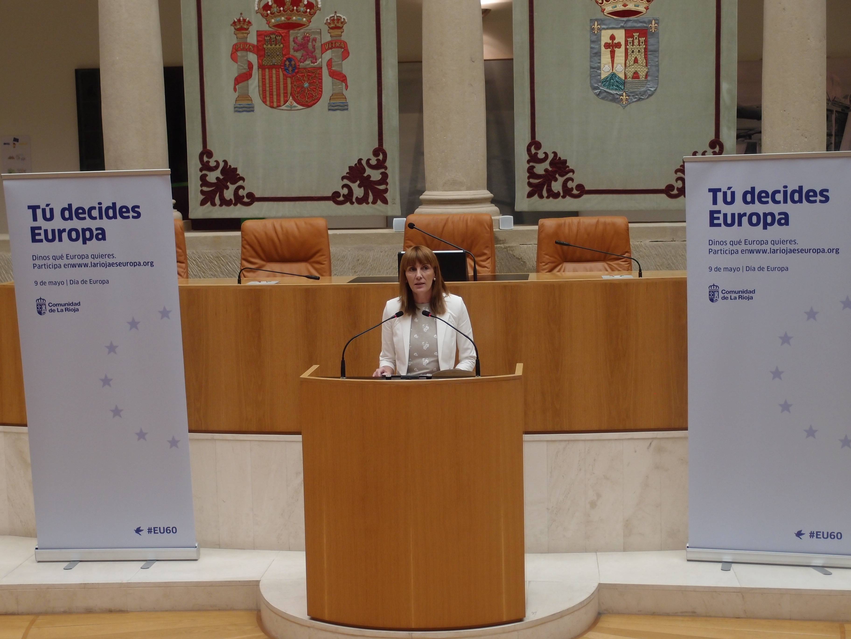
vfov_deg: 26.6
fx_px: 1352
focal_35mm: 55
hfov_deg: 34.9
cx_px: 426
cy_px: 320
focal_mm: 11.84
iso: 160
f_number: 2.1
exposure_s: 1/125
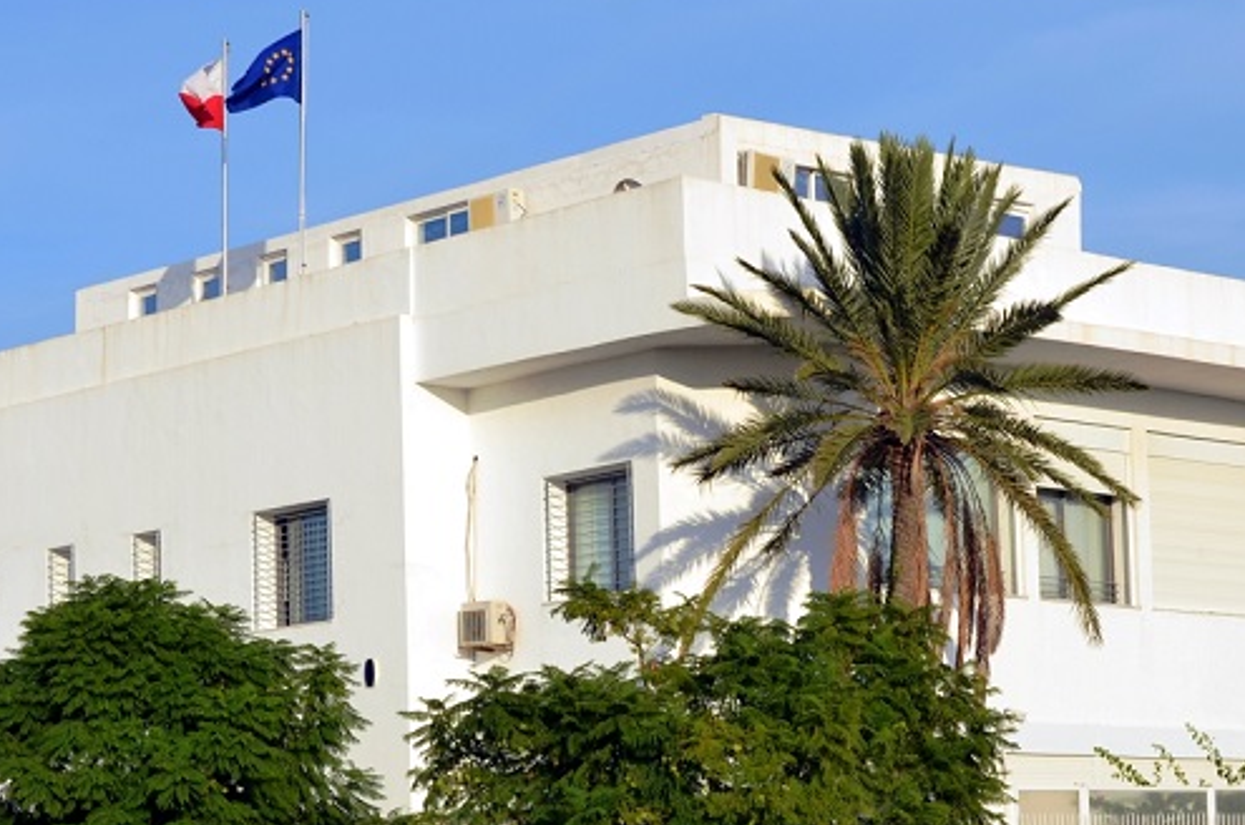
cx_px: 541
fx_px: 2195
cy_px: 421
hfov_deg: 31.6
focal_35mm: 64
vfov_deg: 21.3
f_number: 9
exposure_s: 1/320
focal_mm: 35
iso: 100
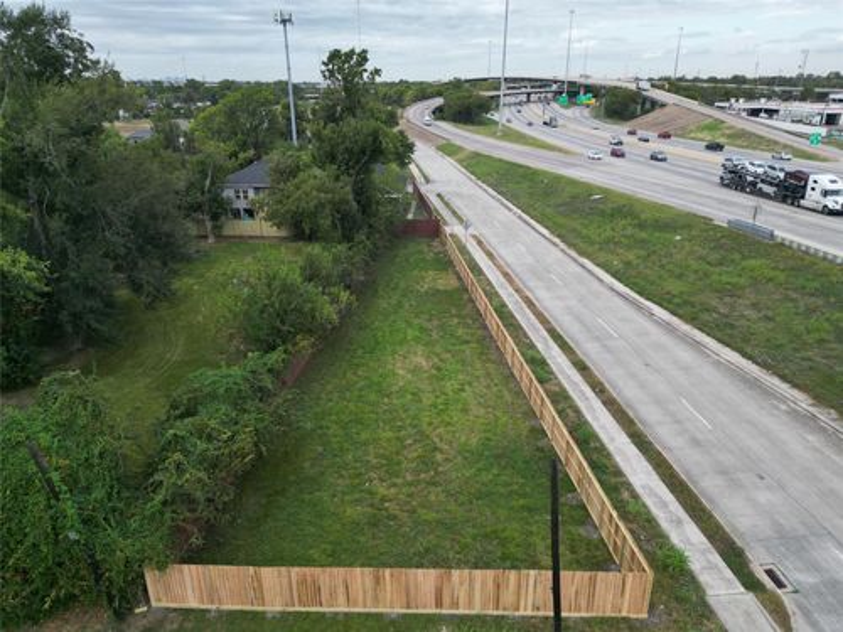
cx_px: 422
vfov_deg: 56.8
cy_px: 316
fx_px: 584
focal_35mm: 24
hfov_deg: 71.6
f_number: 1.7
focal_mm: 6.72
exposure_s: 1/1500
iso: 140
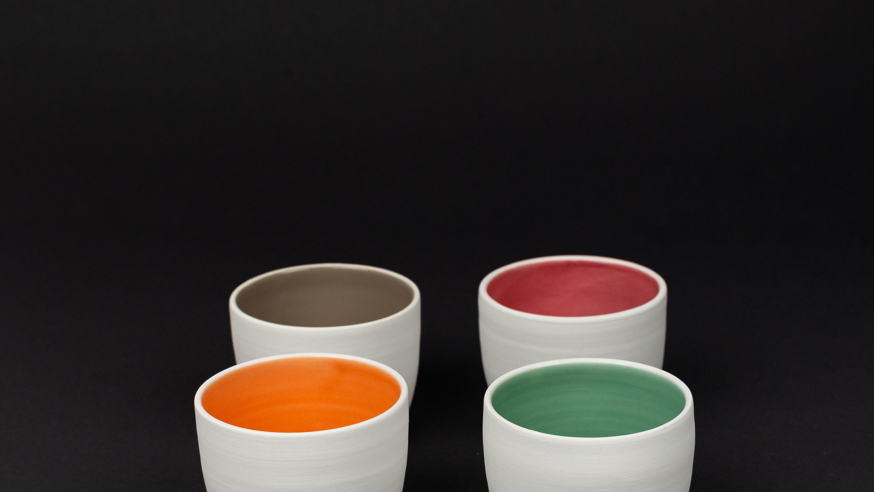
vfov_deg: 15.8
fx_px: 1761
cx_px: 477
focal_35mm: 76
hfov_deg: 27.9
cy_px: 405
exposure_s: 1/100
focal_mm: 50
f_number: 8
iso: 1600
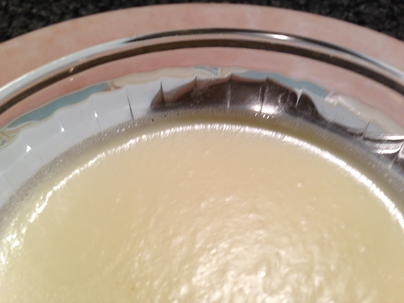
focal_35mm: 33
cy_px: 152
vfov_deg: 42.9
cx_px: 202
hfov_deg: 55.4
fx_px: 385
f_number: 2.4
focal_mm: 4.12
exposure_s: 1/20
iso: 64
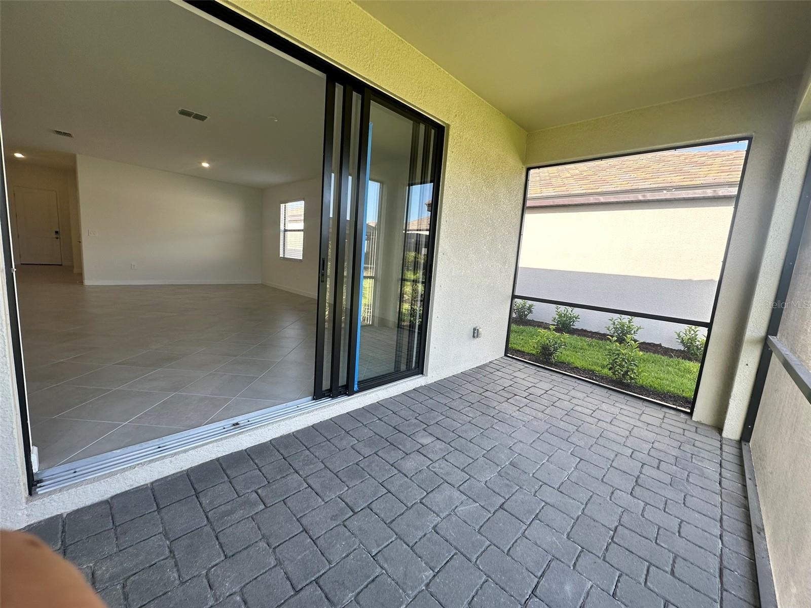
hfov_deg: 102.1
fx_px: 328
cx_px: 406
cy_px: 304
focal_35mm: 14
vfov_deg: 85.7
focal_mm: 2.22
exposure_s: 1/148
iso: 40
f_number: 2.2
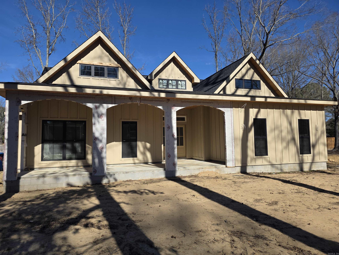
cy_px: 128
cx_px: 170
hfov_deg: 73.9
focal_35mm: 23
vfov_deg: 58.9
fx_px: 225
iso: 80
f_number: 1.7
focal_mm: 6.3
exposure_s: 1/6809
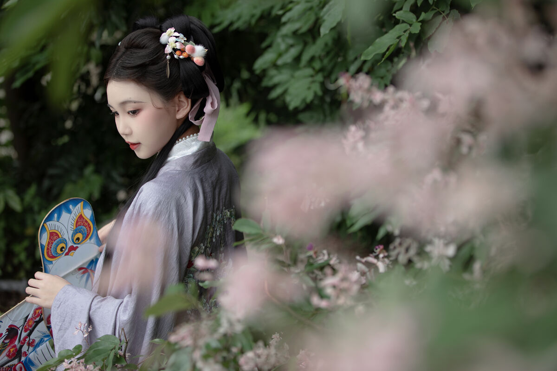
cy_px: 186
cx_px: 278
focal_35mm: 69
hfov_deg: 29.2
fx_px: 1067
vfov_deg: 19.7
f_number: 2.8
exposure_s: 1/320
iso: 100
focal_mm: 70
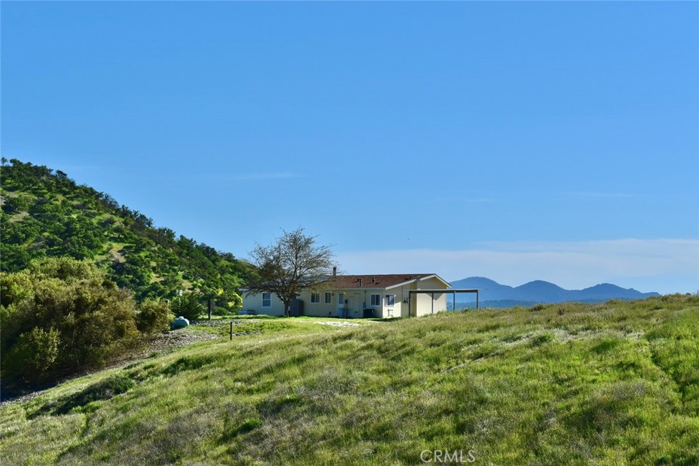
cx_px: 350
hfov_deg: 24.6
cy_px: 233
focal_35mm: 82
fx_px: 1602
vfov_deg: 16.6
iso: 250
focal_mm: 55
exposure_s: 1/500
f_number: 11
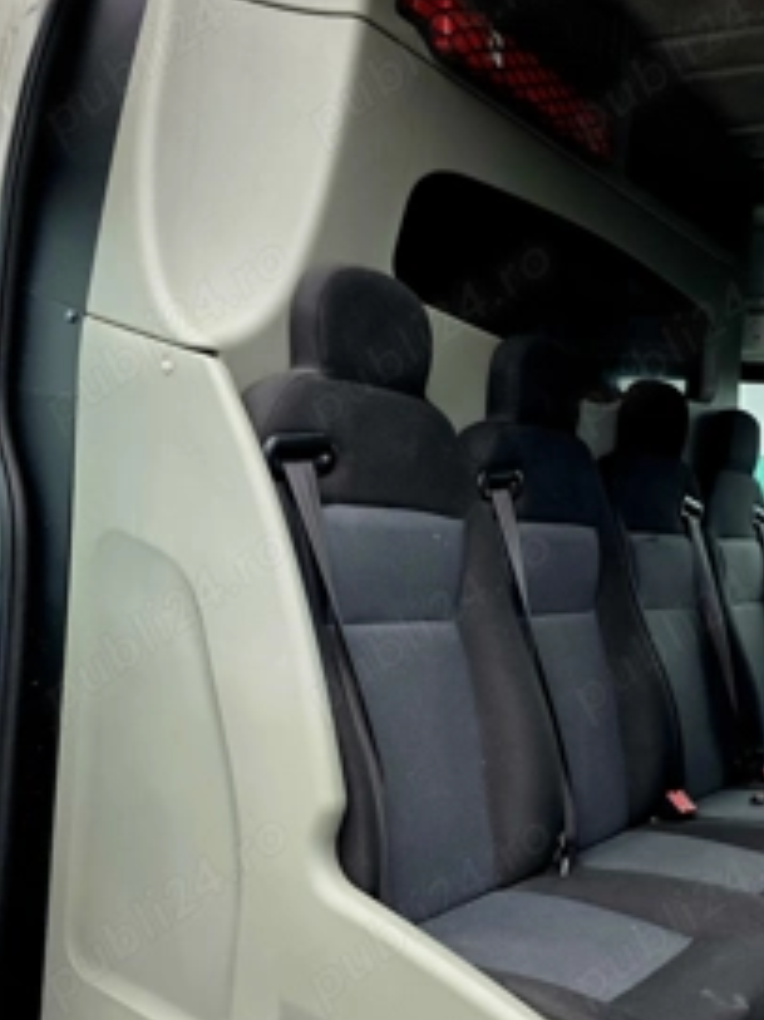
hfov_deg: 40.7
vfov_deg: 52.9
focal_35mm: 34
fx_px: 1001
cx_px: 561
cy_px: 685
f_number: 1.7
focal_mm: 6.3
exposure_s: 1/182
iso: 100
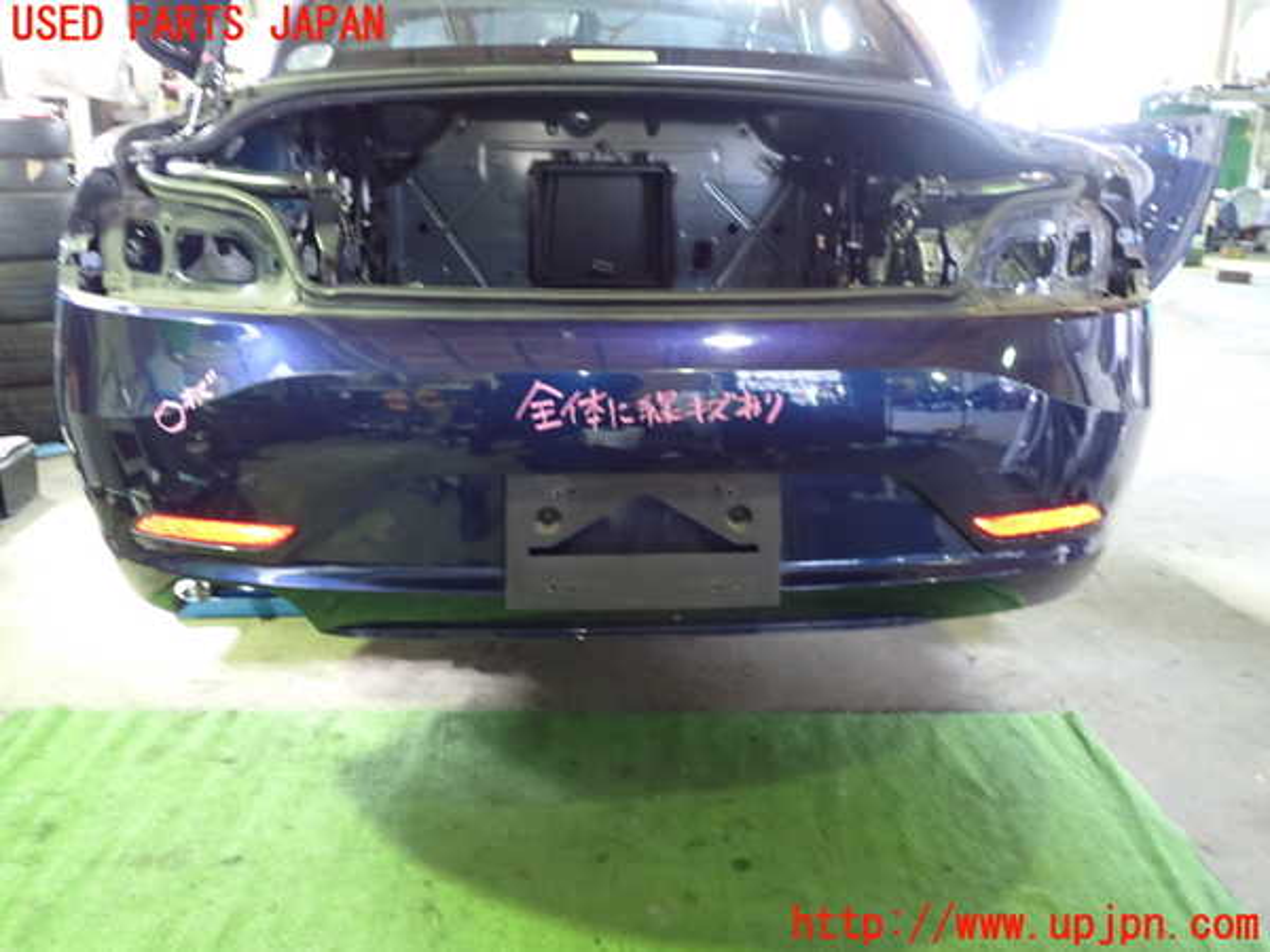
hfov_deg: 60.0
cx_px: 635
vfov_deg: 46.8
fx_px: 1101
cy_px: 476
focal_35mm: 30
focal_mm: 5.4
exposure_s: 1/20
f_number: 2.3
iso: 800
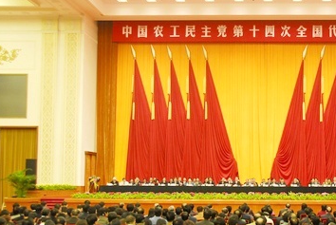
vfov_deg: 22.3
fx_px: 570
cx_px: 265
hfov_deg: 32.0
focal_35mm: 61
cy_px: 143
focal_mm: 24
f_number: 3.8
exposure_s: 1/25
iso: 400
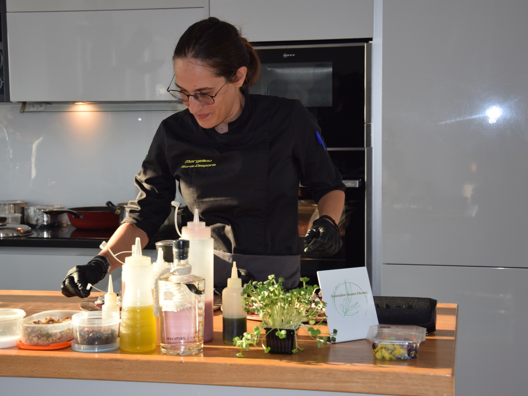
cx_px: 248
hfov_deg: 29.4
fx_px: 1007
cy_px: 197
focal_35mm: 66
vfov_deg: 22.3
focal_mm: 40
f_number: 5.6
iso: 320
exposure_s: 1/125
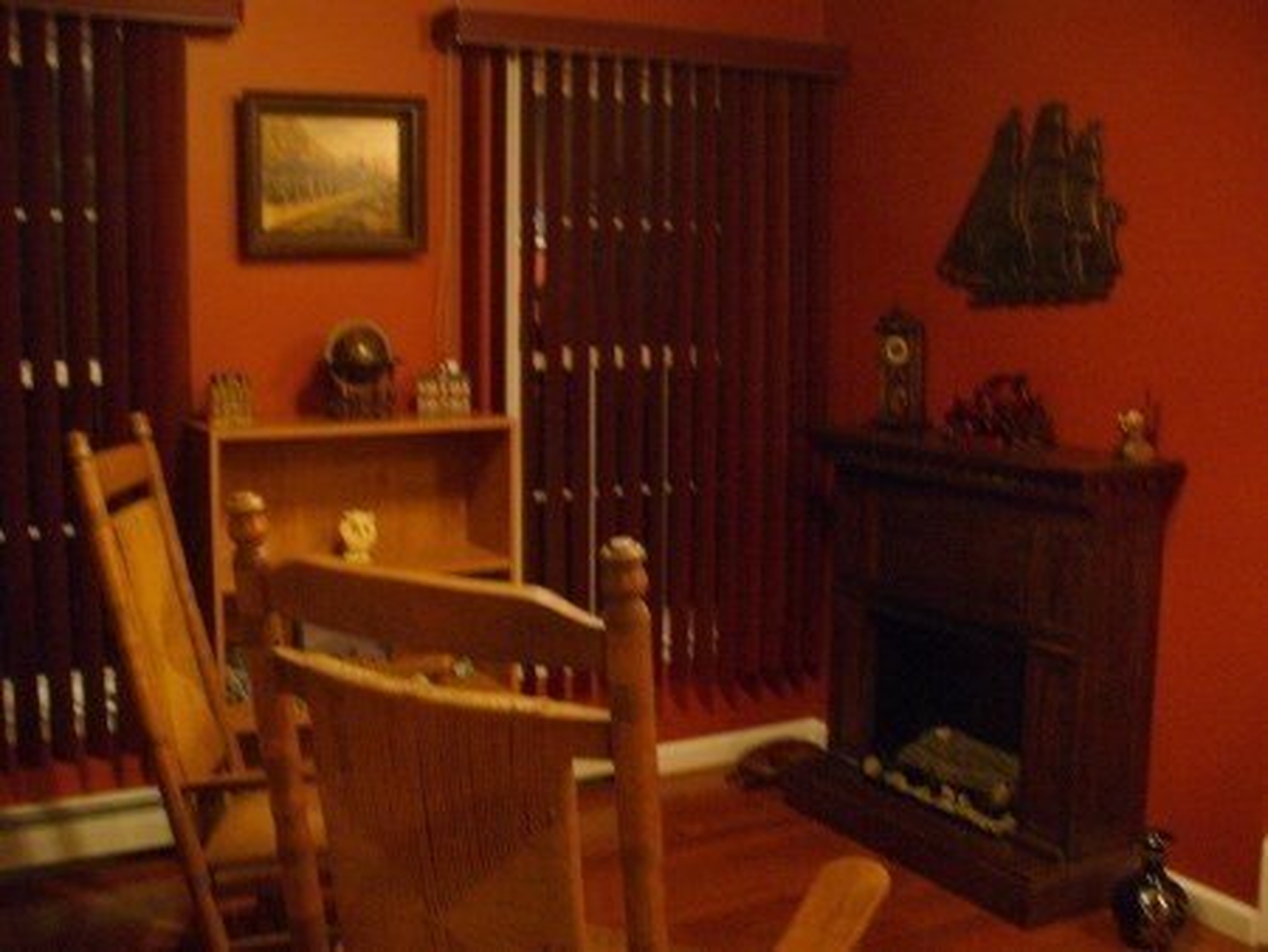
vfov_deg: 38.7
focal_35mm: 37
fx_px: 1356
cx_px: 634
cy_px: 476
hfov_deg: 50.1
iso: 200
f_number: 2.8
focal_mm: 6.1
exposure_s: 1/8
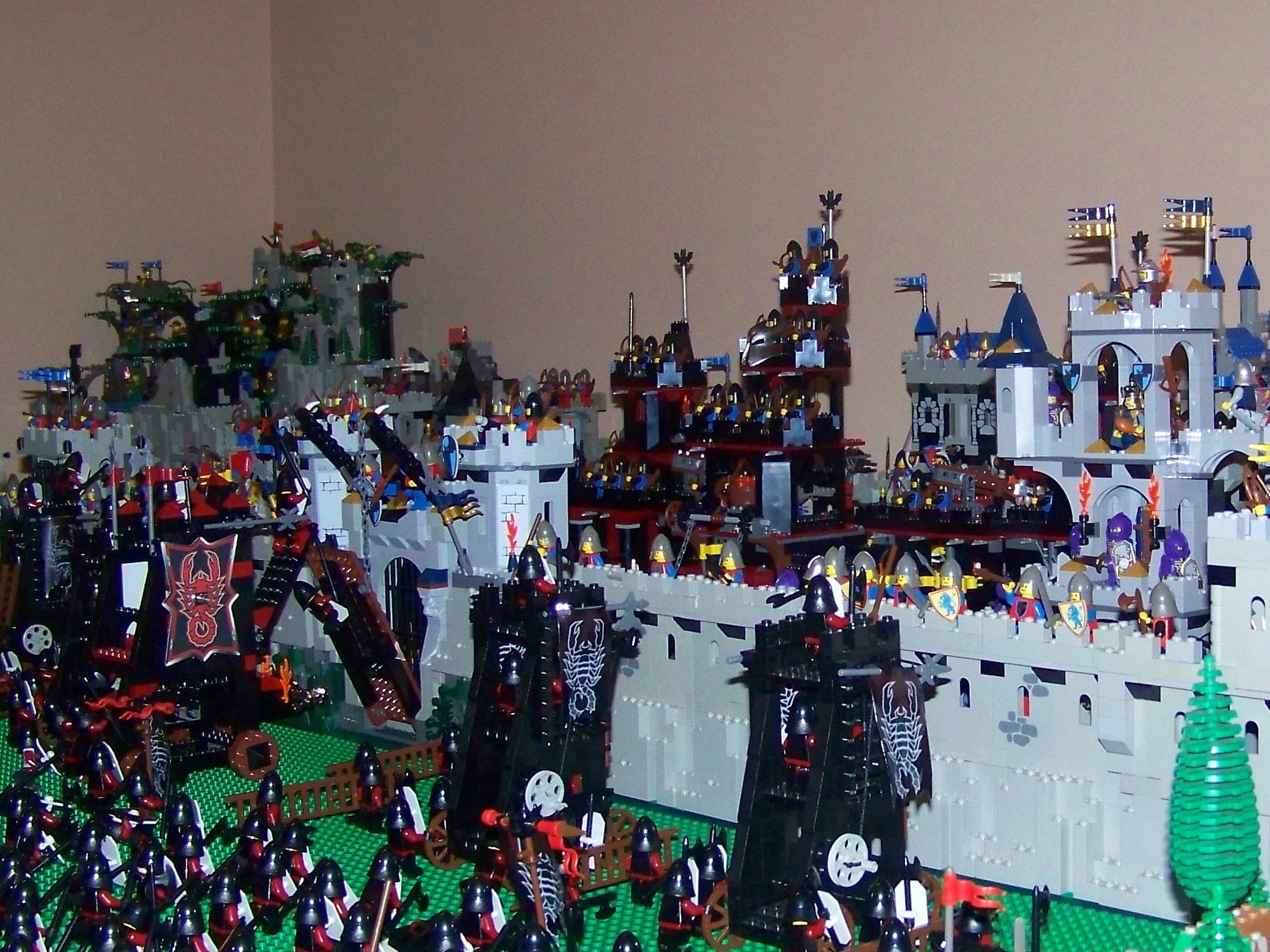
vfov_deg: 25.2
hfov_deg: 32.9
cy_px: 522
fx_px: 2128
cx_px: 874
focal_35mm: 58
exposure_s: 1/30
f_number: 2.8
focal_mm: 5.85
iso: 200
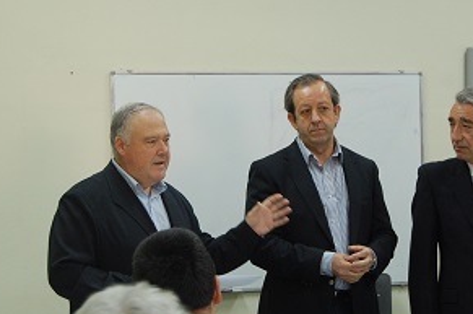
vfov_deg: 11.5
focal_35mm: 119
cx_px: 262
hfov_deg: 17.2
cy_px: 195
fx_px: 1559
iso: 500
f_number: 5.3
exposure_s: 1/30
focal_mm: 45
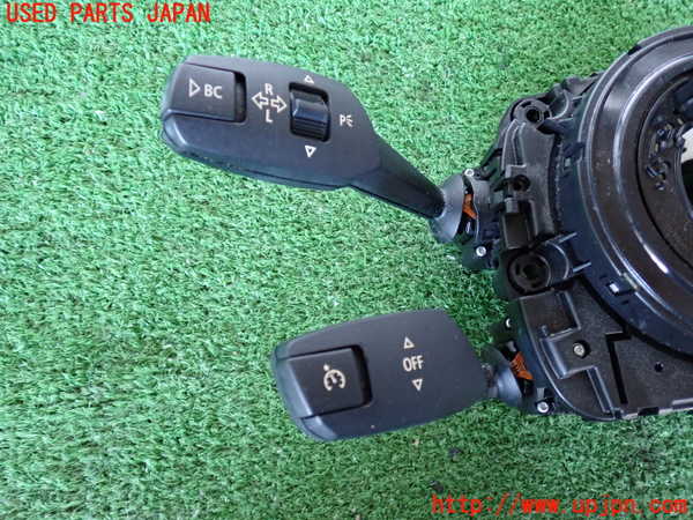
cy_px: 260
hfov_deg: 60.0
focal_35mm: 30
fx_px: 601
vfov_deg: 46.8
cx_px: 346
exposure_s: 1/30
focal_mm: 5.4
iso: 640
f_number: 2.3
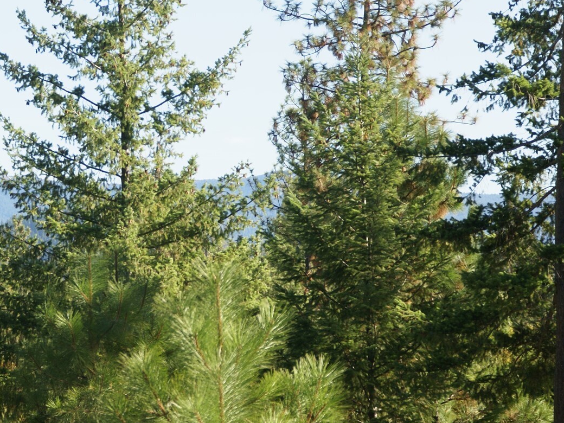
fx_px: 3255
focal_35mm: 200
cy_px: 242
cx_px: 128
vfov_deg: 7.4
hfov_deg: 9.9
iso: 100
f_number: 8
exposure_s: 1/160
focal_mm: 85
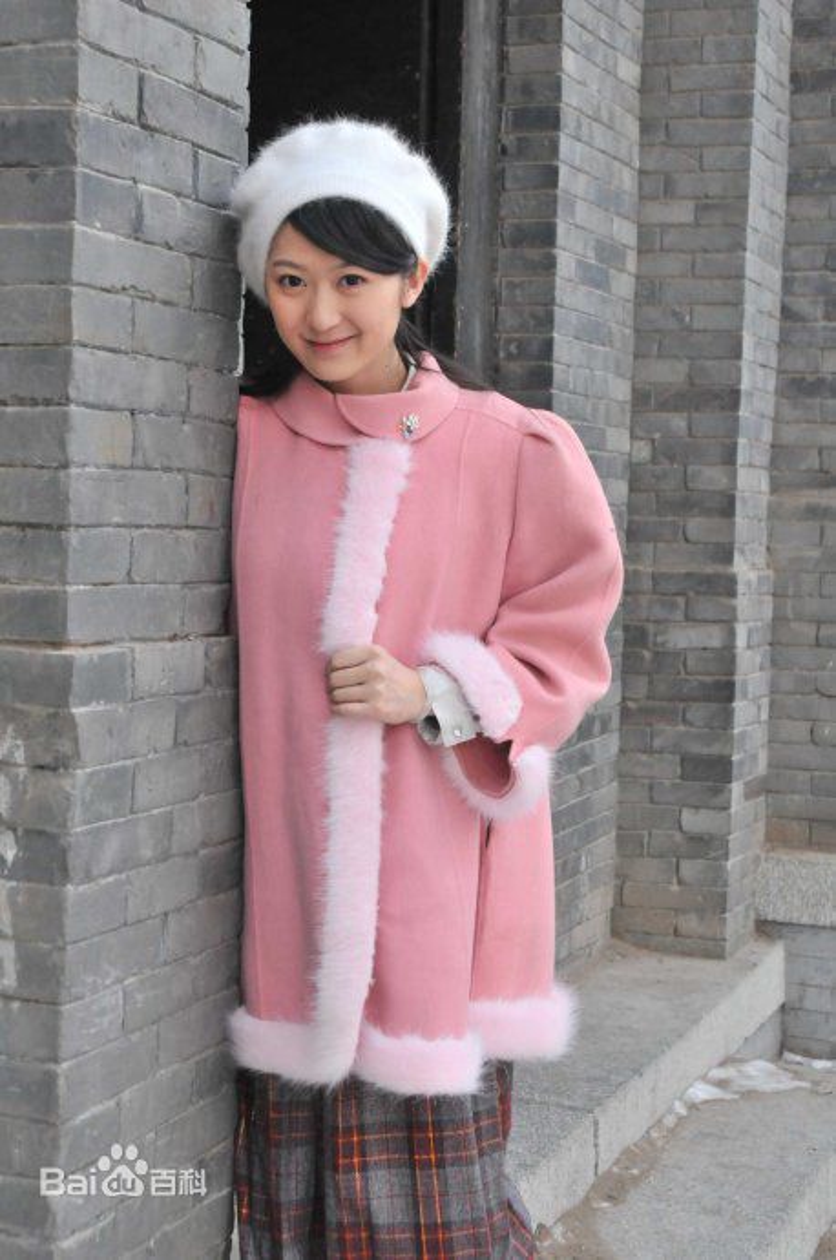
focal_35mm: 60
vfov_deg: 33.4
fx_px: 2096
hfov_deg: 22.6
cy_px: 630
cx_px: 418
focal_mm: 40
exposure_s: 1/125
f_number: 5.6
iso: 1000
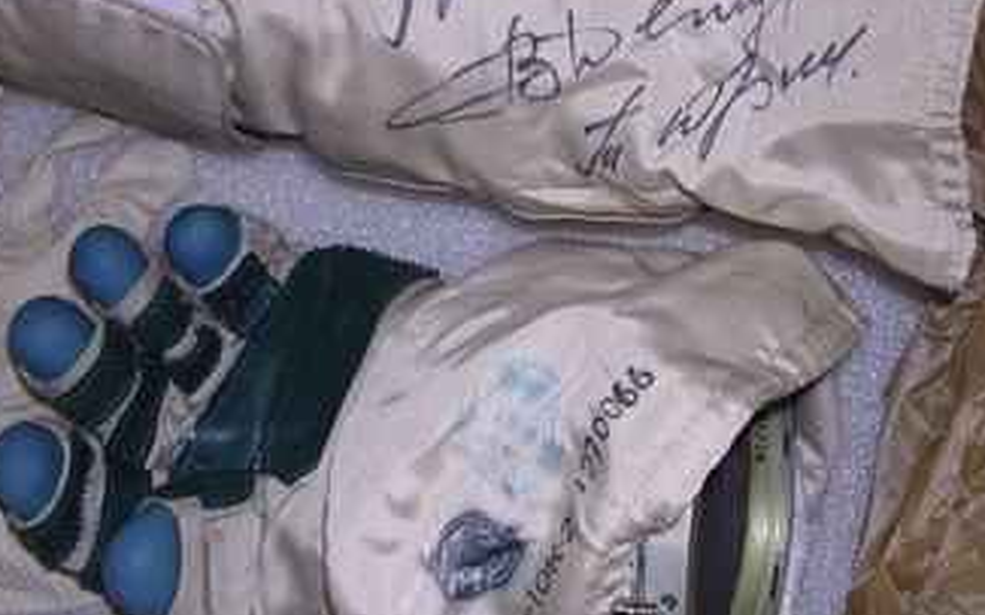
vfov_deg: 20.9
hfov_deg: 32.9
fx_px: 1664
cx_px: 543
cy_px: 286
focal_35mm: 62
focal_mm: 5.8
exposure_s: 1/60.1
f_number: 2.8
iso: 100
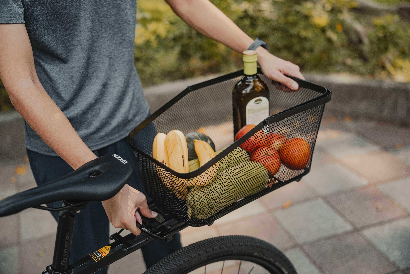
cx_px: 205
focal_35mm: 45
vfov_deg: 29.9
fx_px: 512
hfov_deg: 43.6
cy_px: 137
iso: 800
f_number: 2.2
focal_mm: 45
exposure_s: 1/200
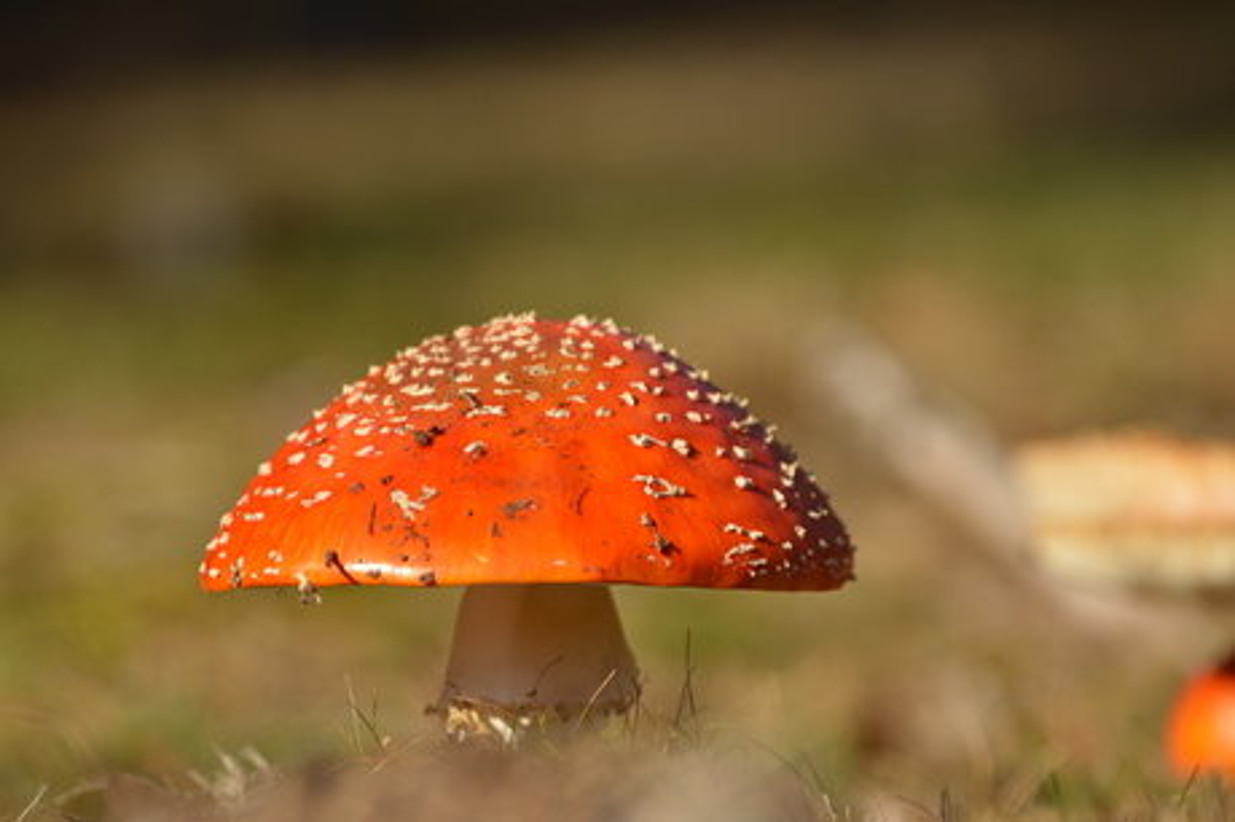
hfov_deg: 10.2
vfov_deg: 6.8
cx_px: 618
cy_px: 411
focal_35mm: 202
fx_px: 6942
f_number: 4.8
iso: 200
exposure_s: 1/1250
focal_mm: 135
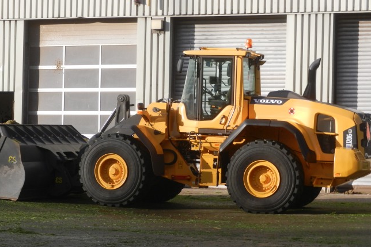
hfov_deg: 15.0
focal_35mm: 137
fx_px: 1411
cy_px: 142
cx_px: 164
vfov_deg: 10.0
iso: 160
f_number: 5
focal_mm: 19.1
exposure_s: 1/400
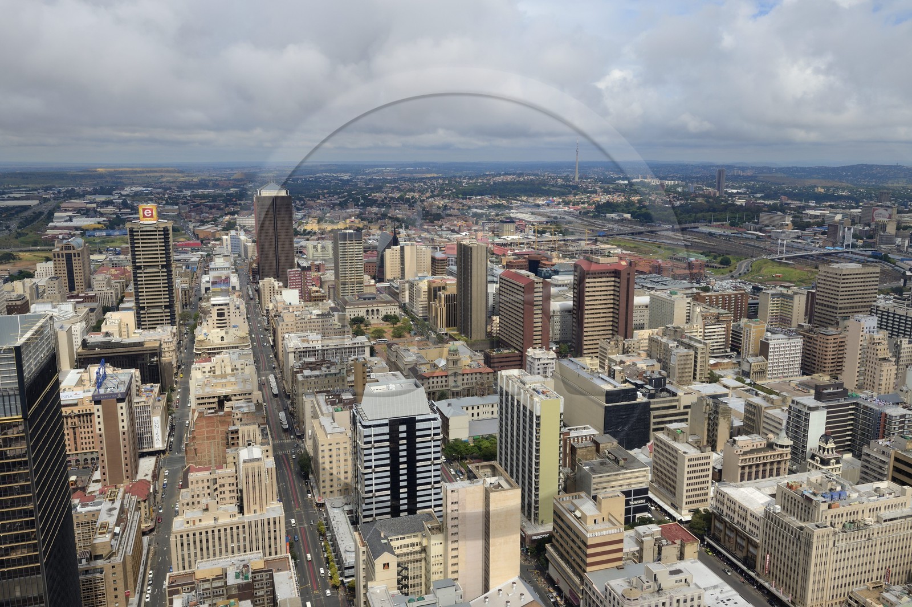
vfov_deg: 44.9
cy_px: 304
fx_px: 734
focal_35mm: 29
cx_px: 456
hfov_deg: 63.7
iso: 200
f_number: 16
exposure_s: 1/200
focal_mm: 29
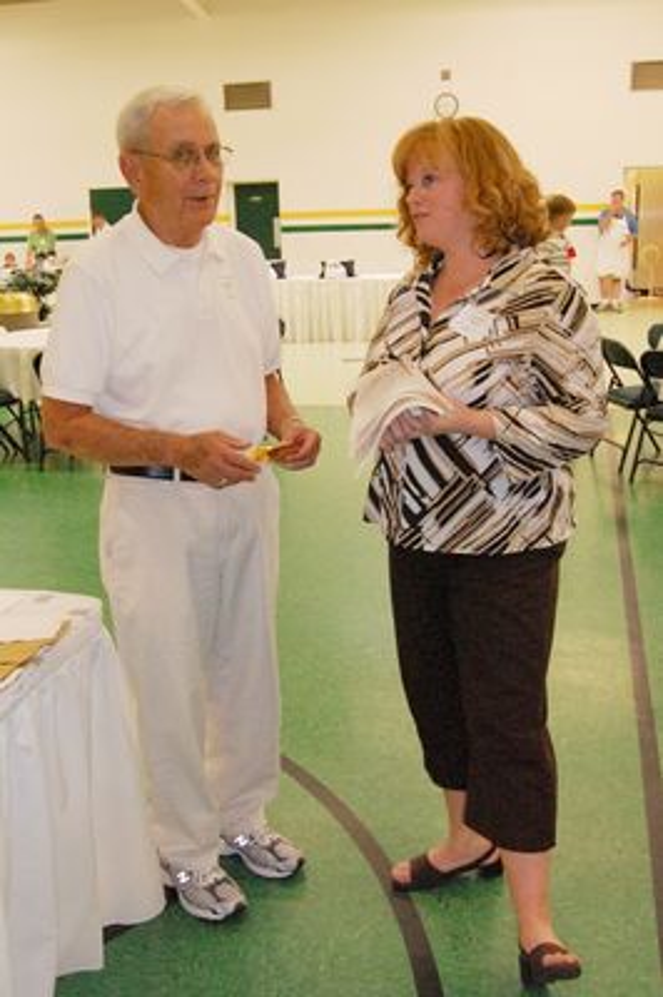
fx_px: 1079
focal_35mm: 39
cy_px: 498
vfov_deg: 49.6
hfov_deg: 34.2
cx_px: 332
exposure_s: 1/40
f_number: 8
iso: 1600
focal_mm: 26
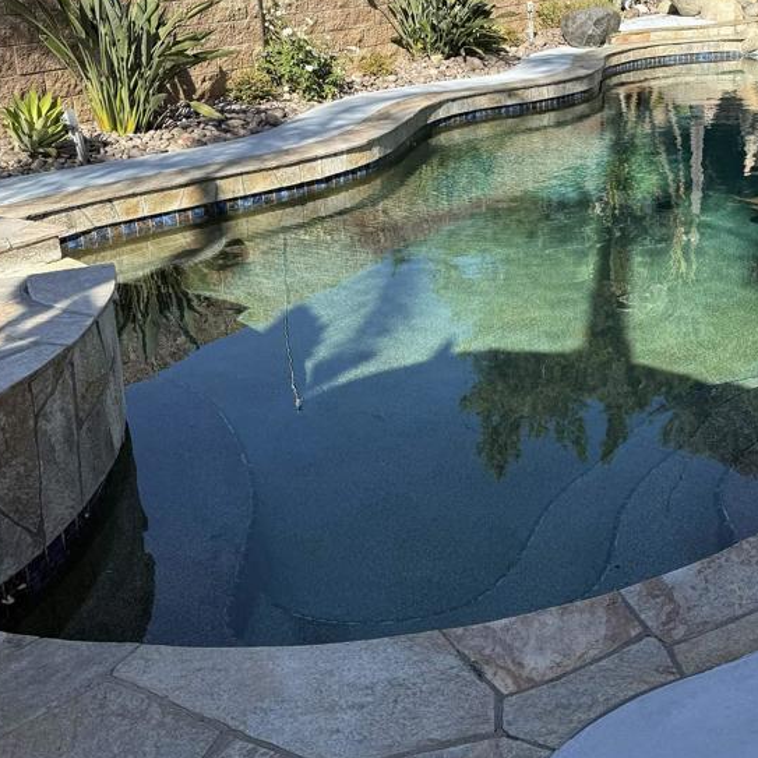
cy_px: 159
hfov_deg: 41.2
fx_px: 991
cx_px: 517
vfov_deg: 40.3
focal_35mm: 40
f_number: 1.78
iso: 80
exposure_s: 1/2801
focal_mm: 6.76
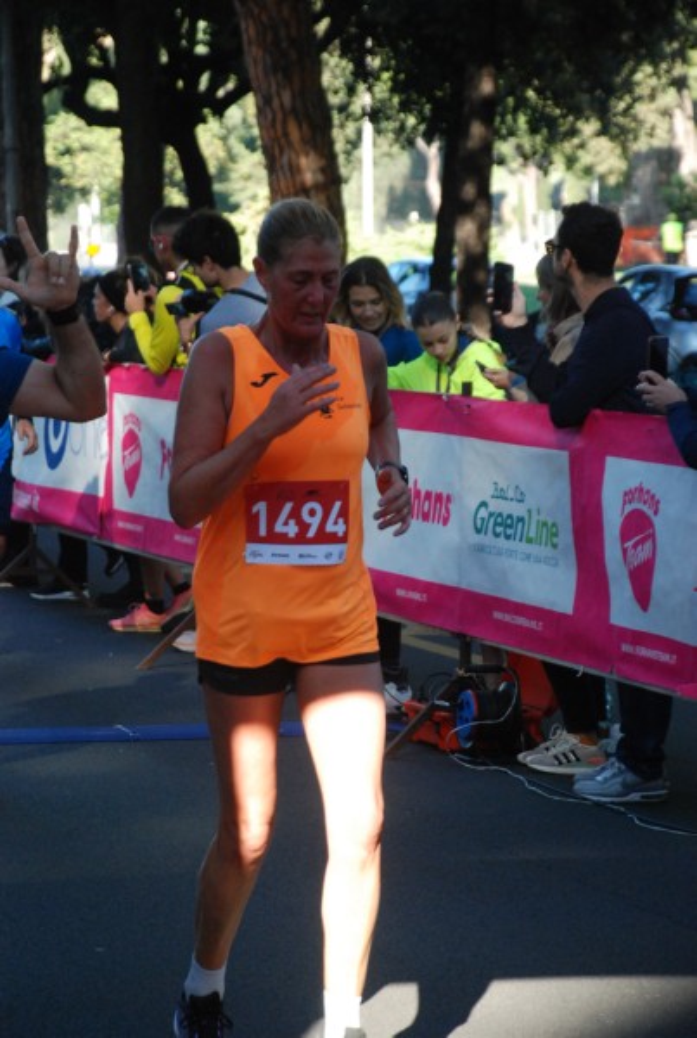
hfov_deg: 9.7
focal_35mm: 142
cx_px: 348
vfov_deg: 14.4
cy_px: 519
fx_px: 4117
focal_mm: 95
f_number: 5.6
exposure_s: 1/400
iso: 1000
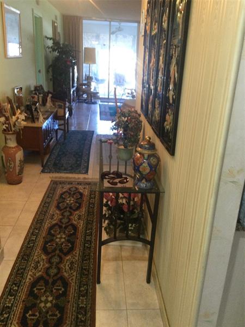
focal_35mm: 31
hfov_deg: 45.4
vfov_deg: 58.4
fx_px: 293
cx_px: 122
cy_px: 164
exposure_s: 1/30
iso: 125
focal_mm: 3.3
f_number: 2.4
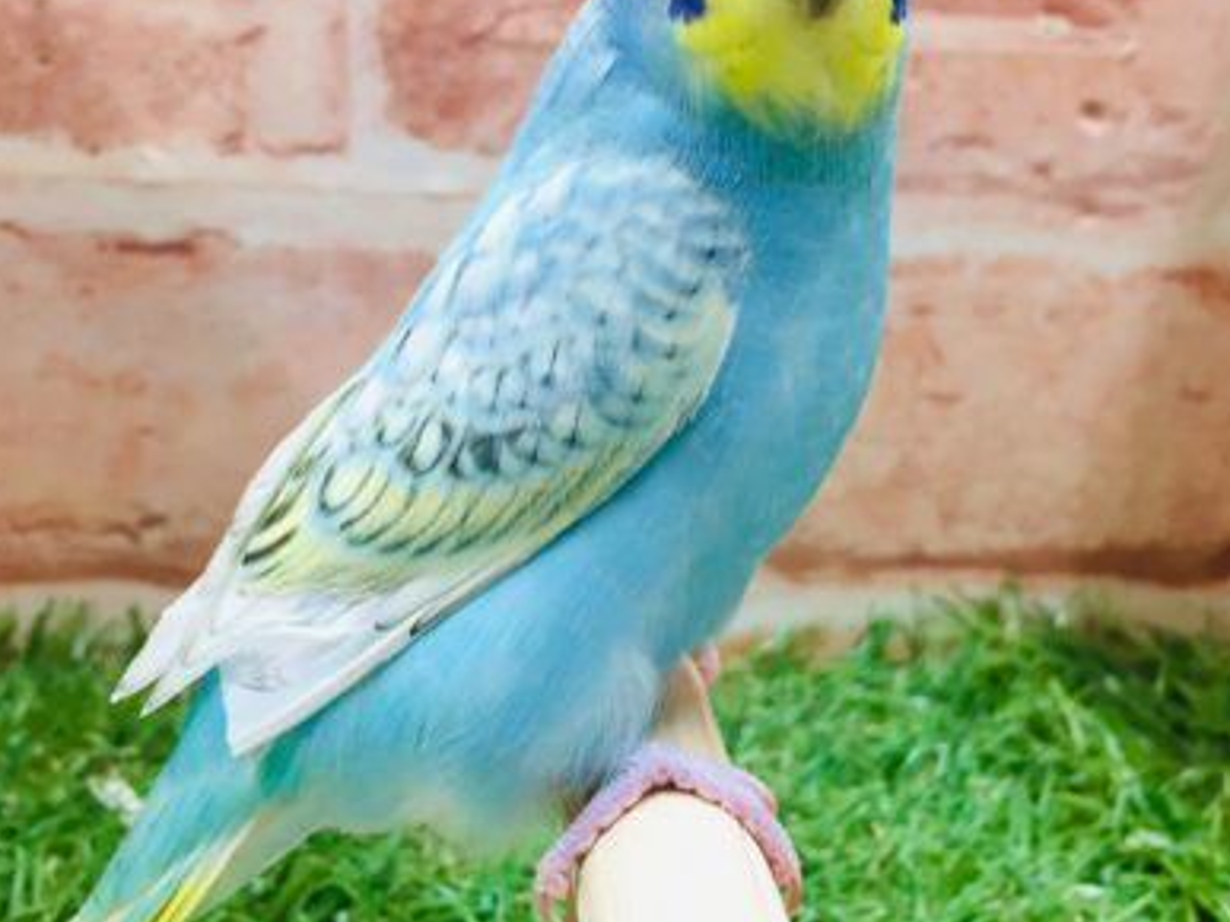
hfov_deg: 39.7
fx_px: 1705
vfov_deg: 29.9
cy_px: 264
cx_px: 642
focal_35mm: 48
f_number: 2.2
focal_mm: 4.15
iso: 64
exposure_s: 1/30
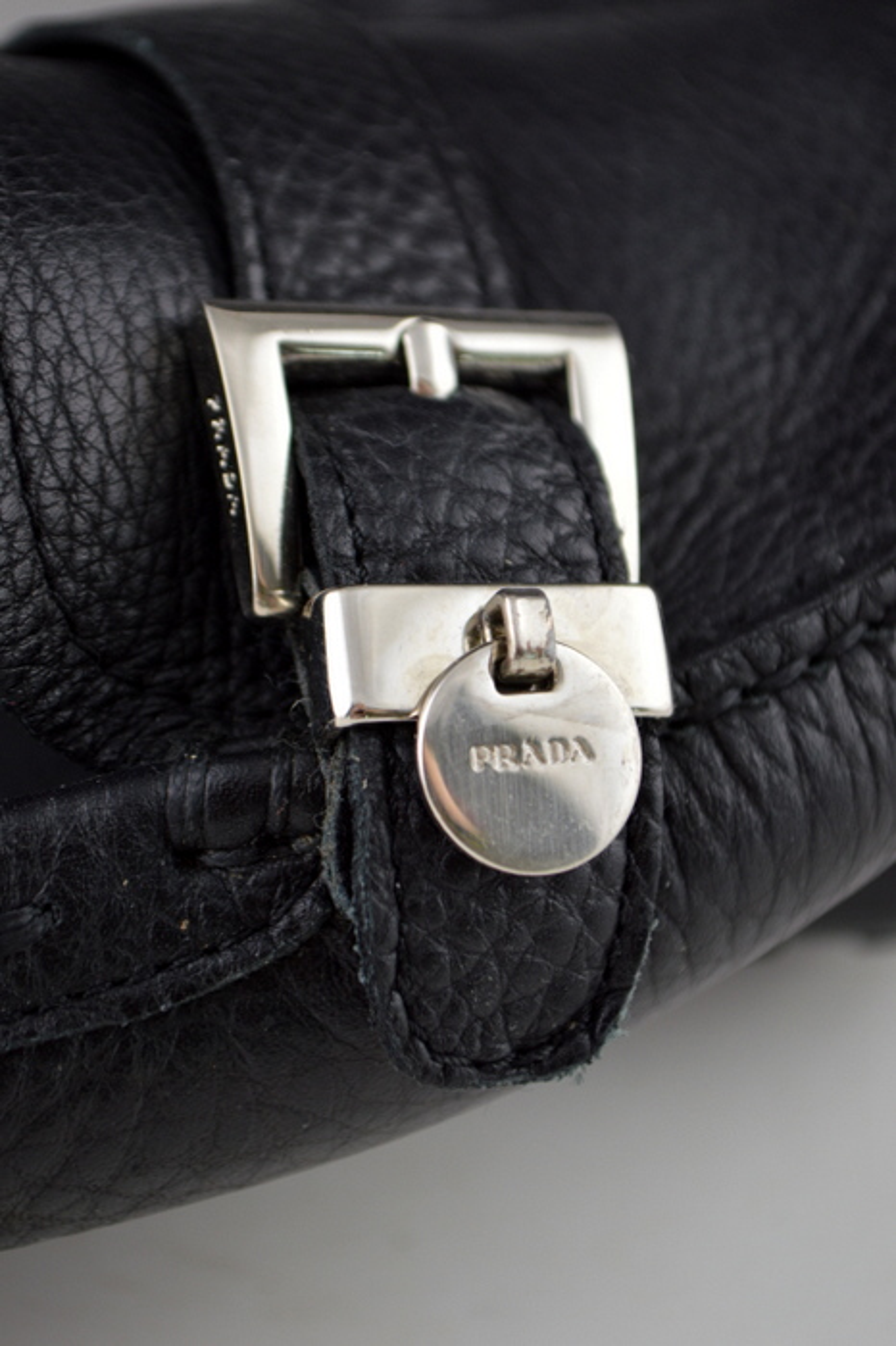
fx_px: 3083
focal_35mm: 82
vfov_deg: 24.6
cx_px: 448
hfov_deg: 16.5
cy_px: 673
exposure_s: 1/40
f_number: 5.6
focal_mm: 55
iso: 400
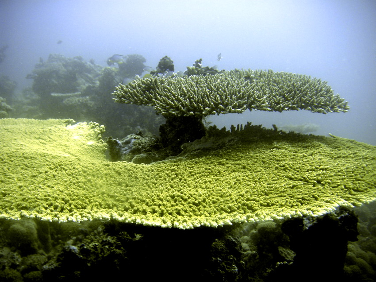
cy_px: 141
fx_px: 423
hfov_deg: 47.9
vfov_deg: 36.8
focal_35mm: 39
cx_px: 188
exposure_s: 1/60
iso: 50
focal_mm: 6.1
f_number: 2.8
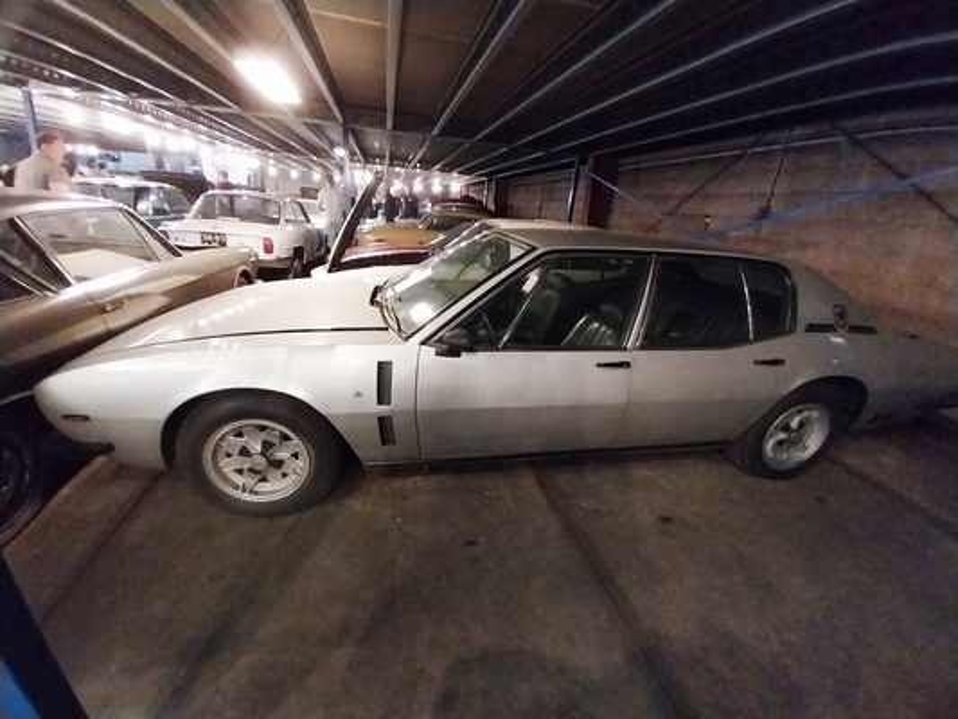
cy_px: 360
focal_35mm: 13
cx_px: 479
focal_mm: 1.13
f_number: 2.2
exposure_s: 1/10
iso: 505
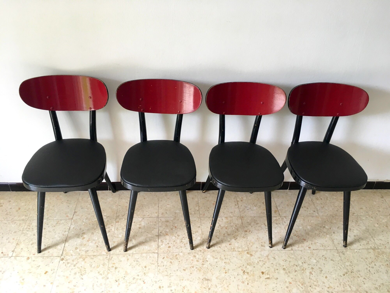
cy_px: 146
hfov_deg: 61.7
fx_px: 327
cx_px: 195
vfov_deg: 48.2
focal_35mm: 29
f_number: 2.2
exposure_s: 1/33
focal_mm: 4.15
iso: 50
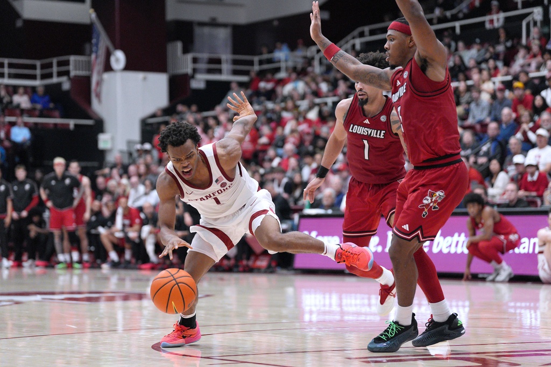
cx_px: 276
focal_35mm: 115
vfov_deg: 11.9
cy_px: 184
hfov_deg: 17.8
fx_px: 1760
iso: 5000
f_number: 2.8
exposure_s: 1/2000
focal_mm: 115
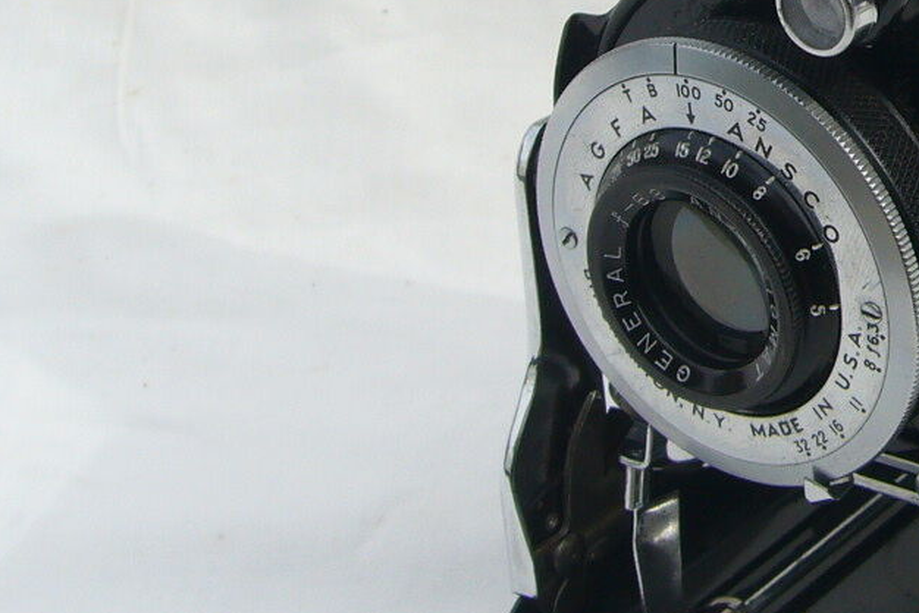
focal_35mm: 93
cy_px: 48
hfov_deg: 20.5
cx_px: 1100
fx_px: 2375
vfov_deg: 14.6
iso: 80
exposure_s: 1/250
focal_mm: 5.8
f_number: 5.6
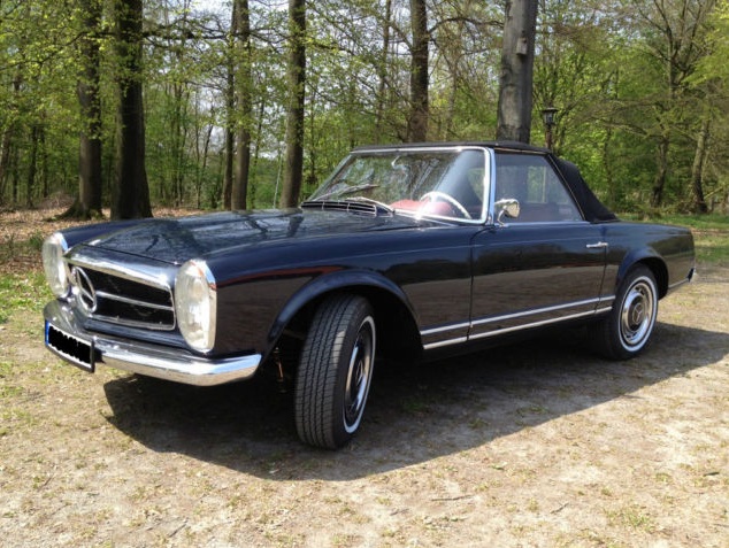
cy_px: 274
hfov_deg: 52.6
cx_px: 364
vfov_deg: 40.8
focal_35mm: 35
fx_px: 738
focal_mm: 4.28
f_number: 2.4
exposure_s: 1/60
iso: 50
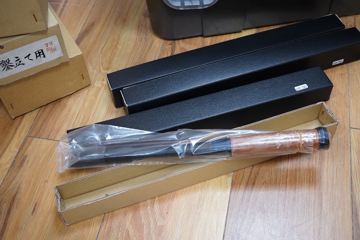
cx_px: 180
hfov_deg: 43.6
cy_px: 120
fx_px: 450
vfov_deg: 29.9
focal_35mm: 45
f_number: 6.3
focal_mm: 30
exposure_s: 1/160
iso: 2500
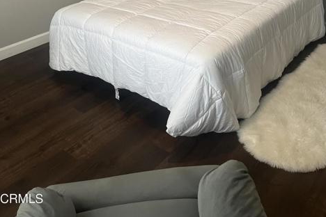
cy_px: -3
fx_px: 335
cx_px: 166
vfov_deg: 32.8
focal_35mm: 37
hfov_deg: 51.9
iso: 125
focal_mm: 5.1
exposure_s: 1/60
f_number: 1.6
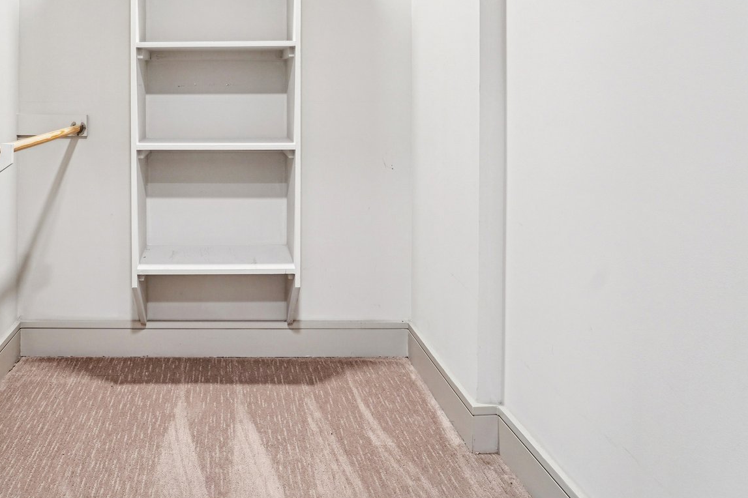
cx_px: 215
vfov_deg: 47.9
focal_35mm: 25
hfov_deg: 68.2
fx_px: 519
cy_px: 86
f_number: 8
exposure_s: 1/6
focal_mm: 14
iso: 500
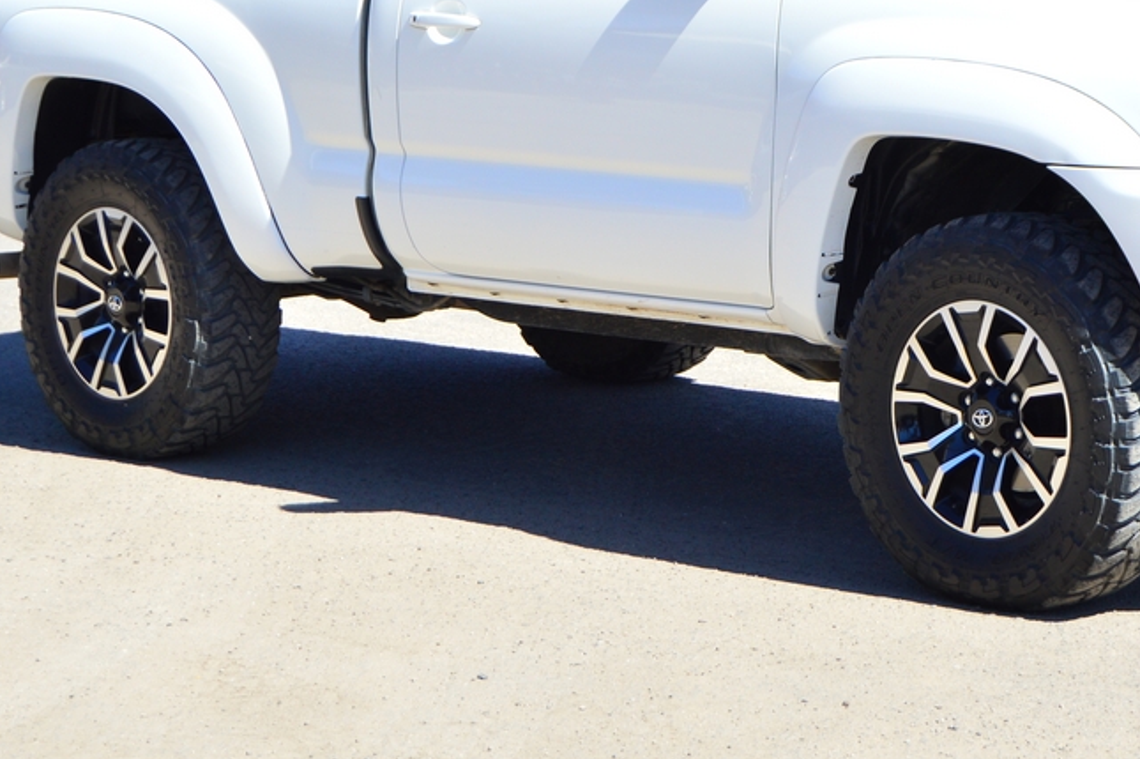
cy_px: 85
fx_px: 3985
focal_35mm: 126
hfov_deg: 16.2
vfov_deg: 10.8
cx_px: 789
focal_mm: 45
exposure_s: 1/400
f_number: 7.1
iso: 200
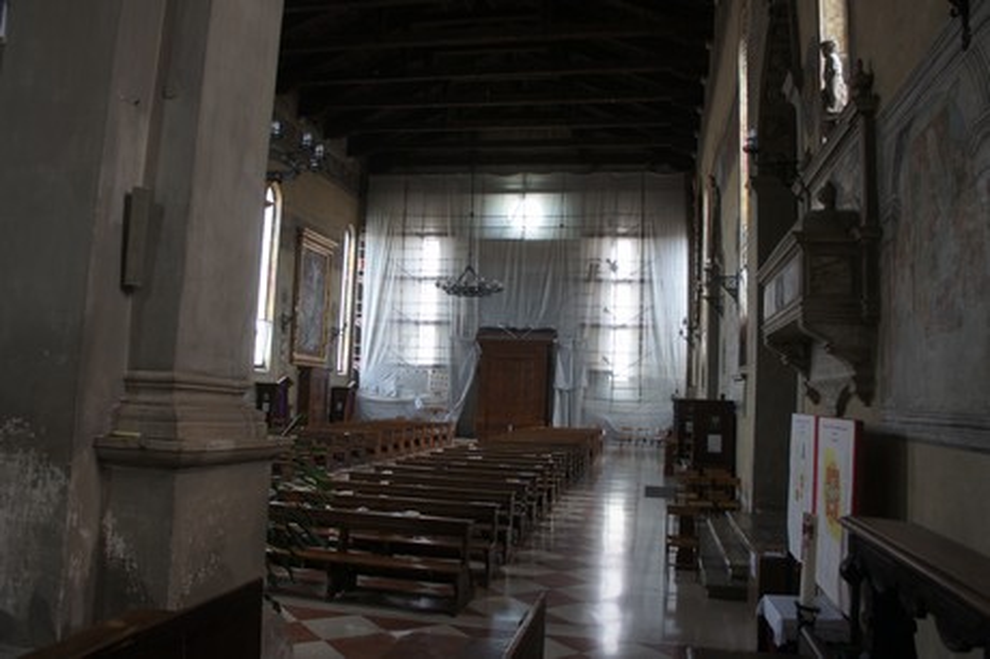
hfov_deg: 67.4
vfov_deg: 47.9
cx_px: 495
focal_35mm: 27
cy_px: 330
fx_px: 742
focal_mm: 18
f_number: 3.5
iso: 500
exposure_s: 1/30
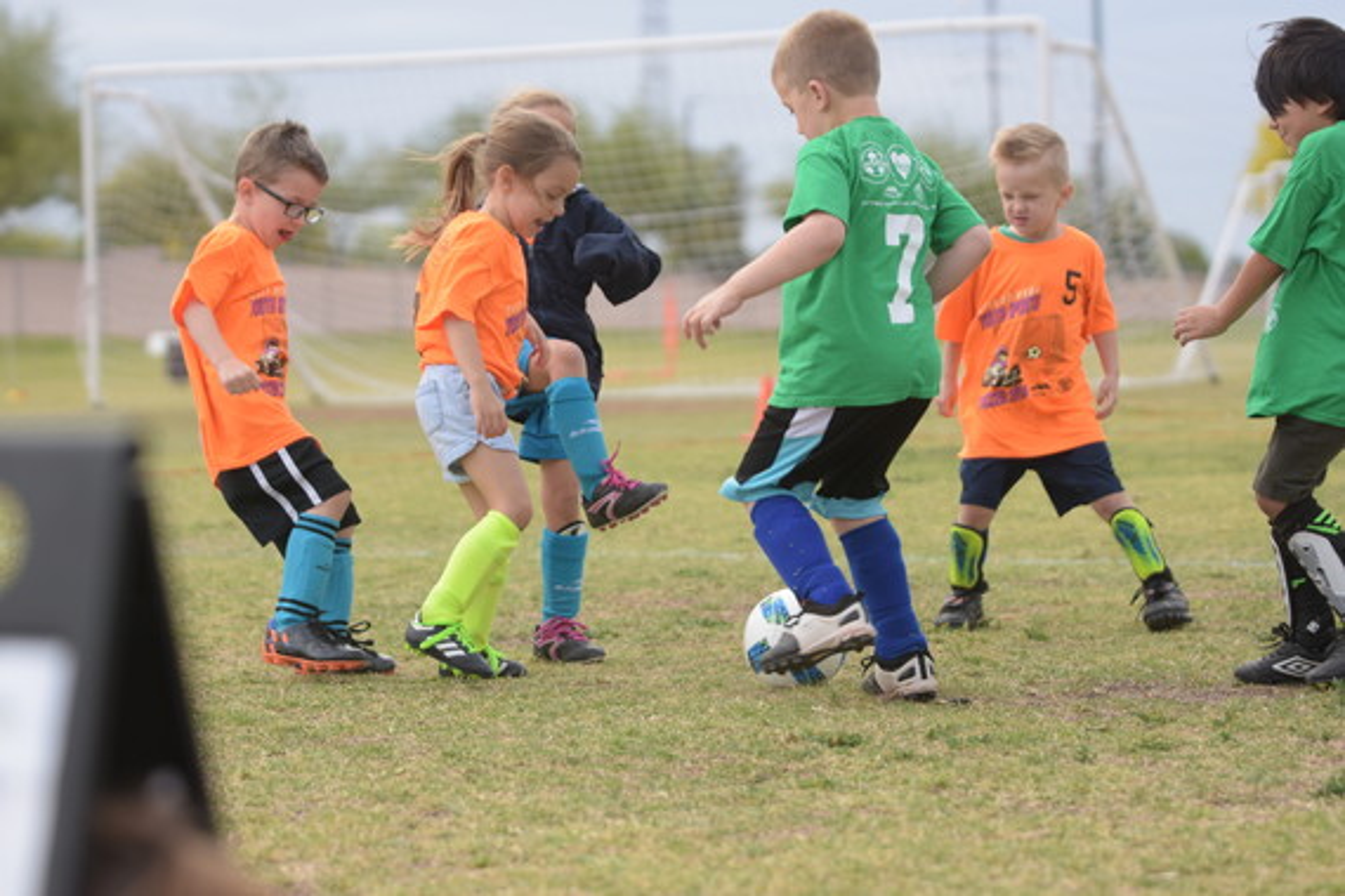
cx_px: 672
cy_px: 448
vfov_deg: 11.4
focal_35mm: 120
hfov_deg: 17.1
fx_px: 4483
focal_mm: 80
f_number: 2.8
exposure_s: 1/500
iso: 320
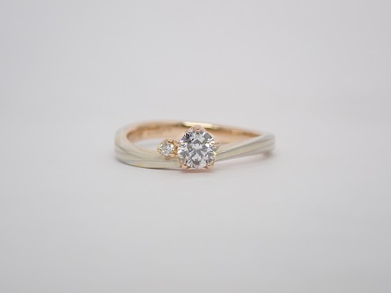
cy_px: 146
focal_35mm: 82
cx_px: 196
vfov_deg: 18.0
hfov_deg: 23.8
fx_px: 926
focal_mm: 14.62
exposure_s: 1/160
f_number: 4.3
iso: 200
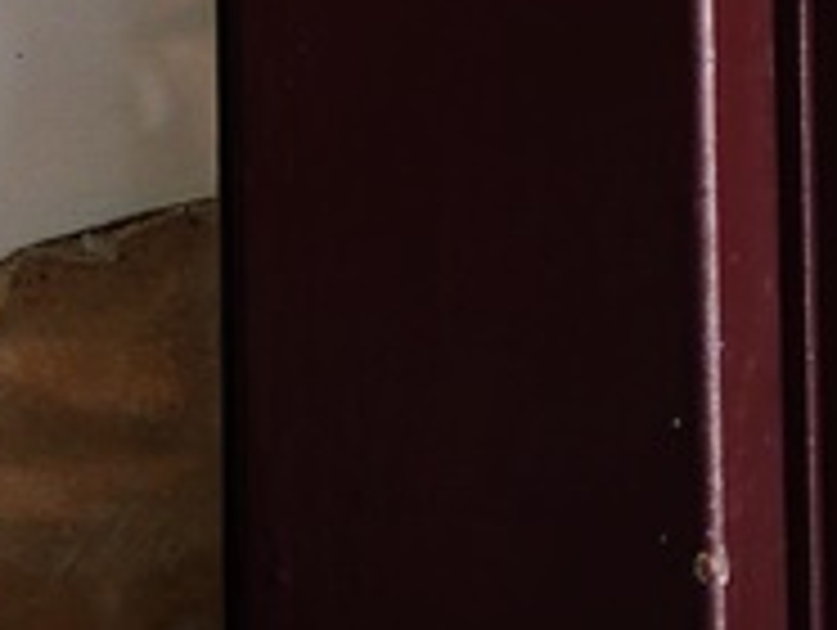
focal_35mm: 220
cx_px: -860
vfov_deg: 6.5
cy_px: -839
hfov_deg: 8.5
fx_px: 5326
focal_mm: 20
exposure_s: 1/100
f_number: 1.7
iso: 200
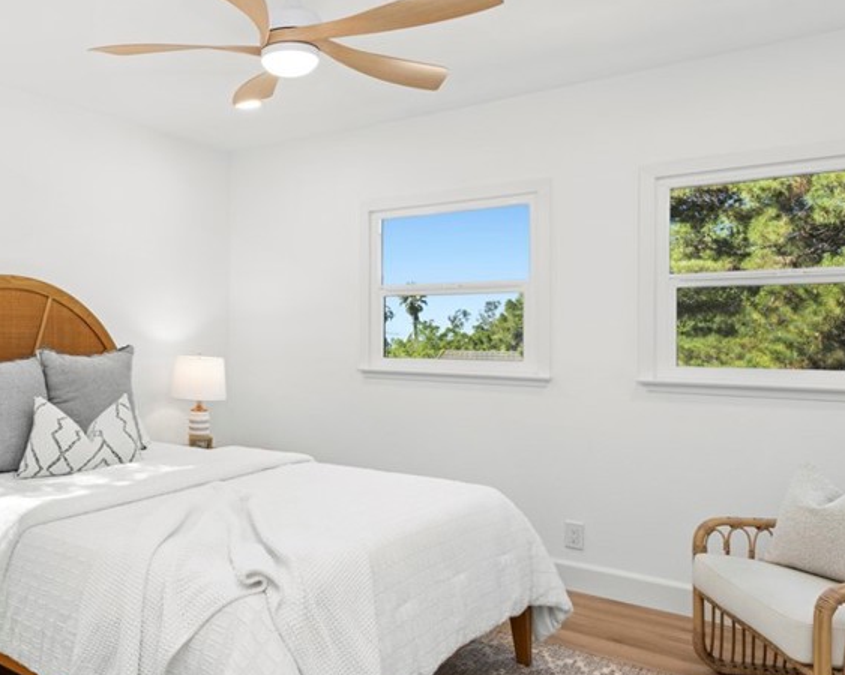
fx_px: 725
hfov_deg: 56.8
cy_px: 338
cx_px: 189
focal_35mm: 29
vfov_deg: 50.0
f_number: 9
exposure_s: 1/6
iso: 125
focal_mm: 17
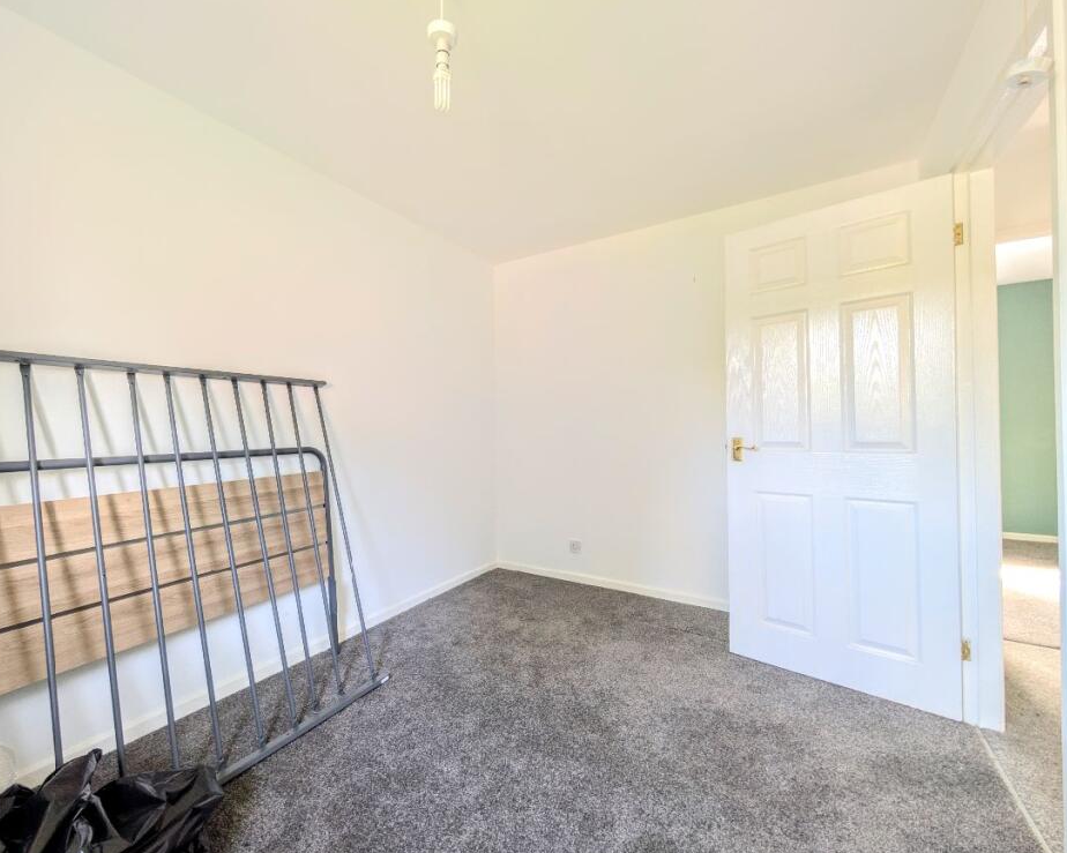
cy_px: 423
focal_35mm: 13
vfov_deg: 92.2
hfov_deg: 104.7
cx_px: 499
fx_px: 410
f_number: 1.7
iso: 53
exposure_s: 1/17.2
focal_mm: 2.02
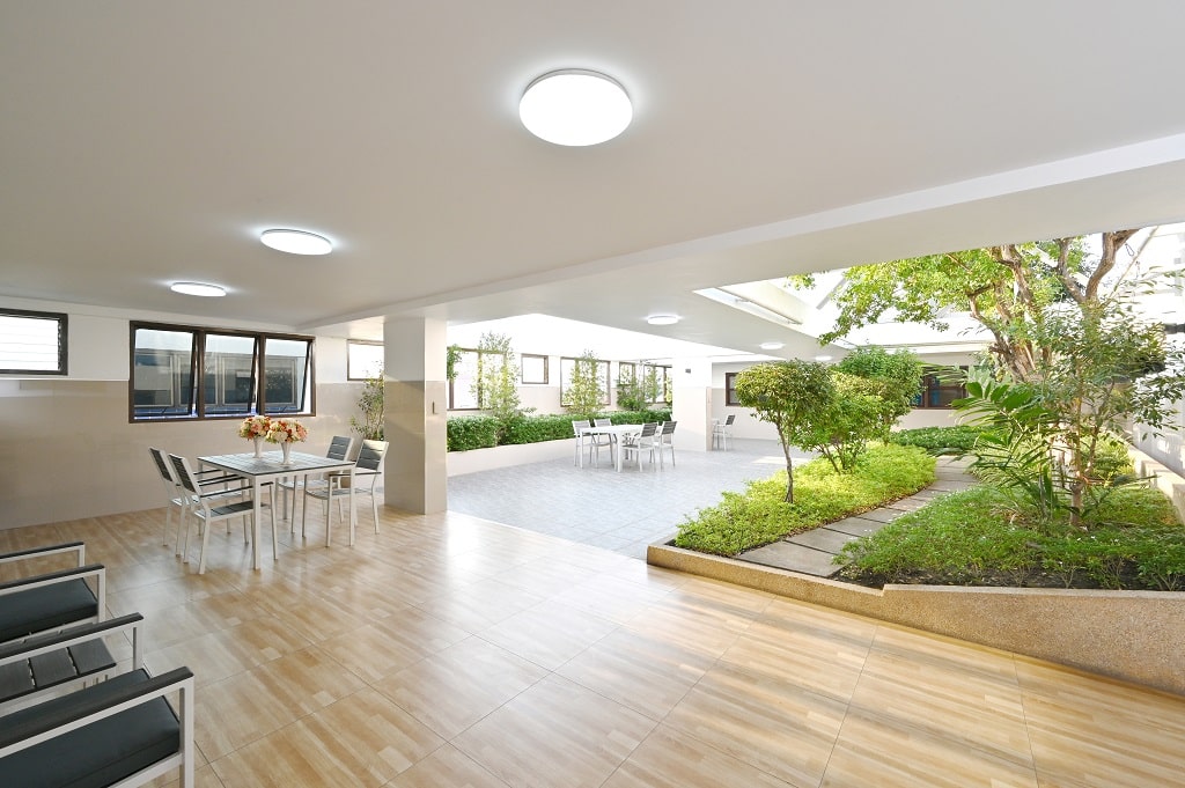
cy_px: 394
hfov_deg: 100.4
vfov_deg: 77.2
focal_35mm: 15
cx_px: 592
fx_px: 493
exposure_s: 1/20
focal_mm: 15
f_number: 14
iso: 200
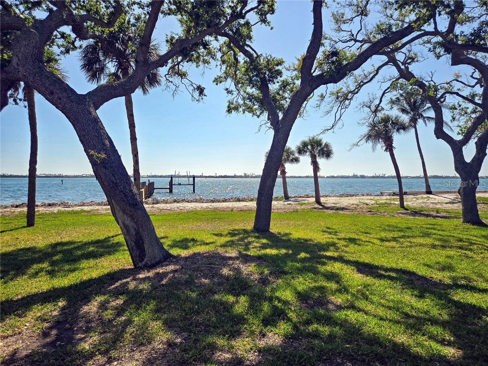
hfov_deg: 73.9
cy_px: 183
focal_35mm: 23
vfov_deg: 58.9
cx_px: 244
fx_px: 324
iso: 25
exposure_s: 1/2614
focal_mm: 5.4
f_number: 1.8
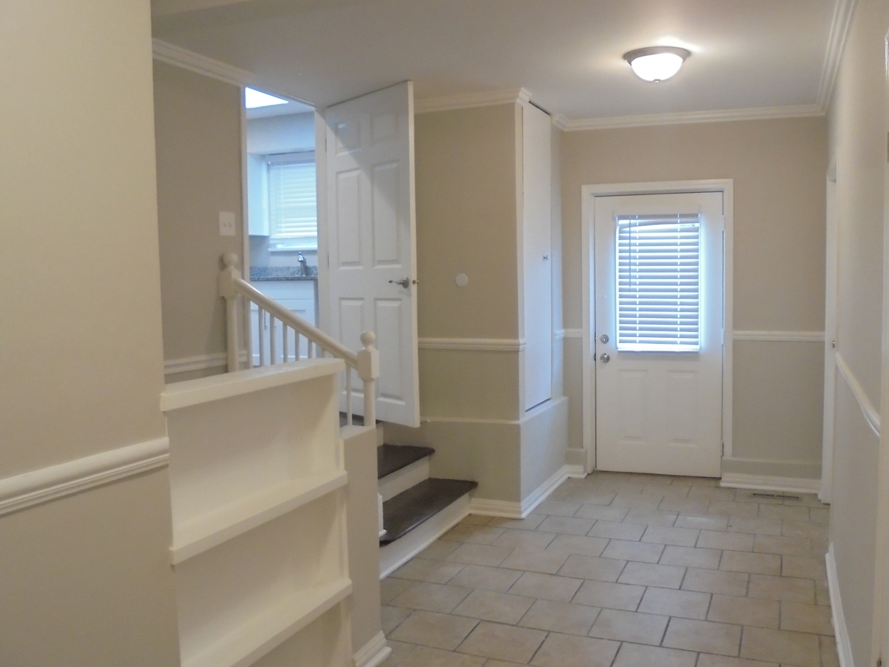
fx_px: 796
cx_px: 507
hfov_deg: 58.1
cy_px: 334
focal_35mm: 31
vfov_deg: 45.4
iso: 320
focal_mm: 4.6
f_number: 3.5
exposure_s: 1/30
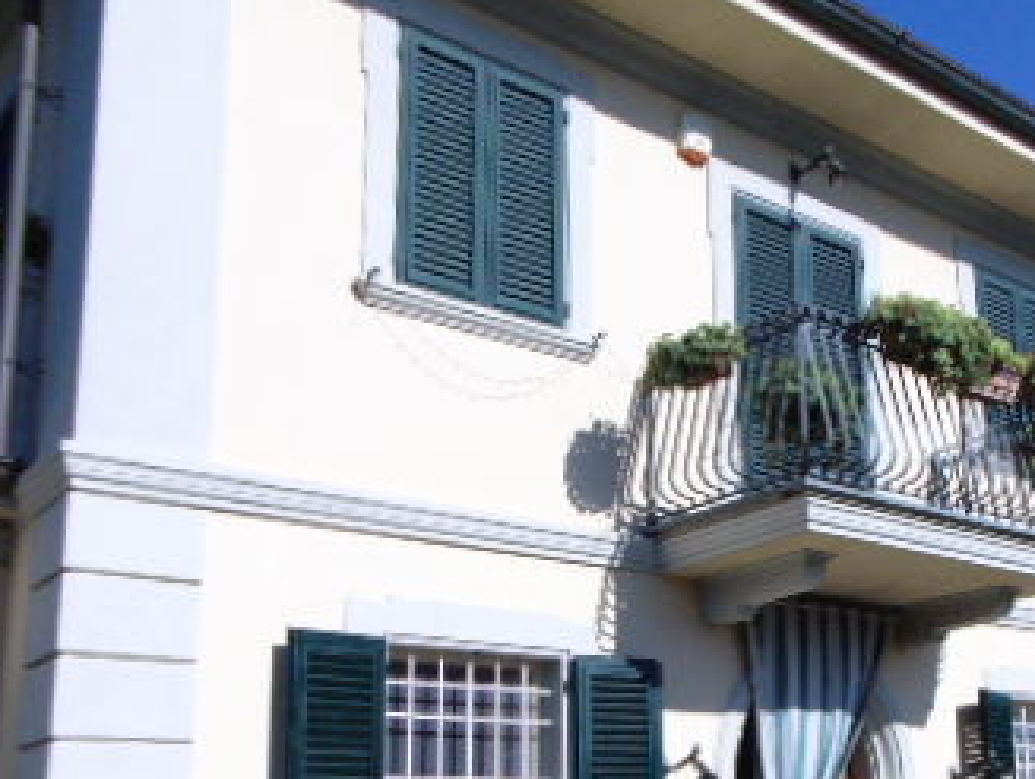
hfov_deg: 42.8
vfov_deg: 33.0
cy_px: 580
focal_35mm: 43
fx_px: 1287
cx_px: 737
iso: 100
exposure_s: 1/320
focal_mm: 4
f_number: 8.6
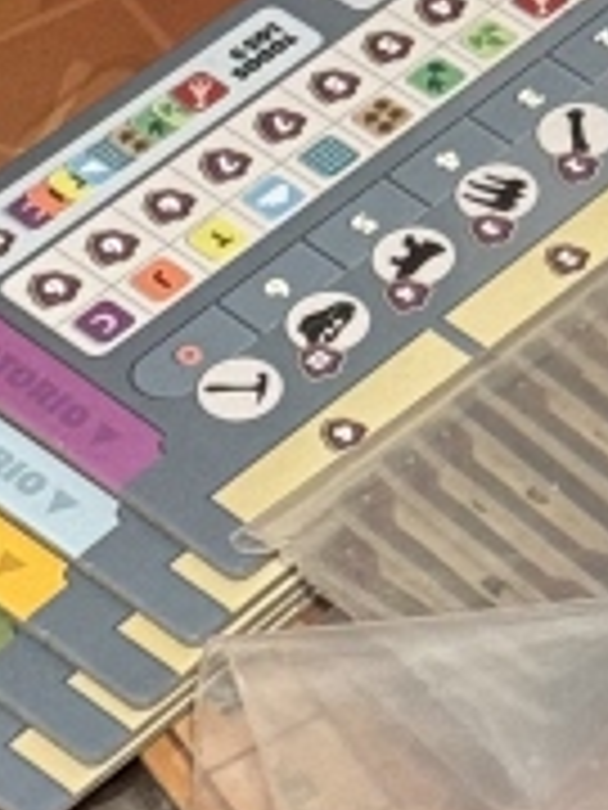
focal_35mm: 284
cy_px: -907
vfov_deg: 6.7
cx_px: 1004
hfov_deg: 5.2
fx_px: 6651
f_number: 1.78
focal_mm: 6.76
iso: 250
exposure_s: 1/50
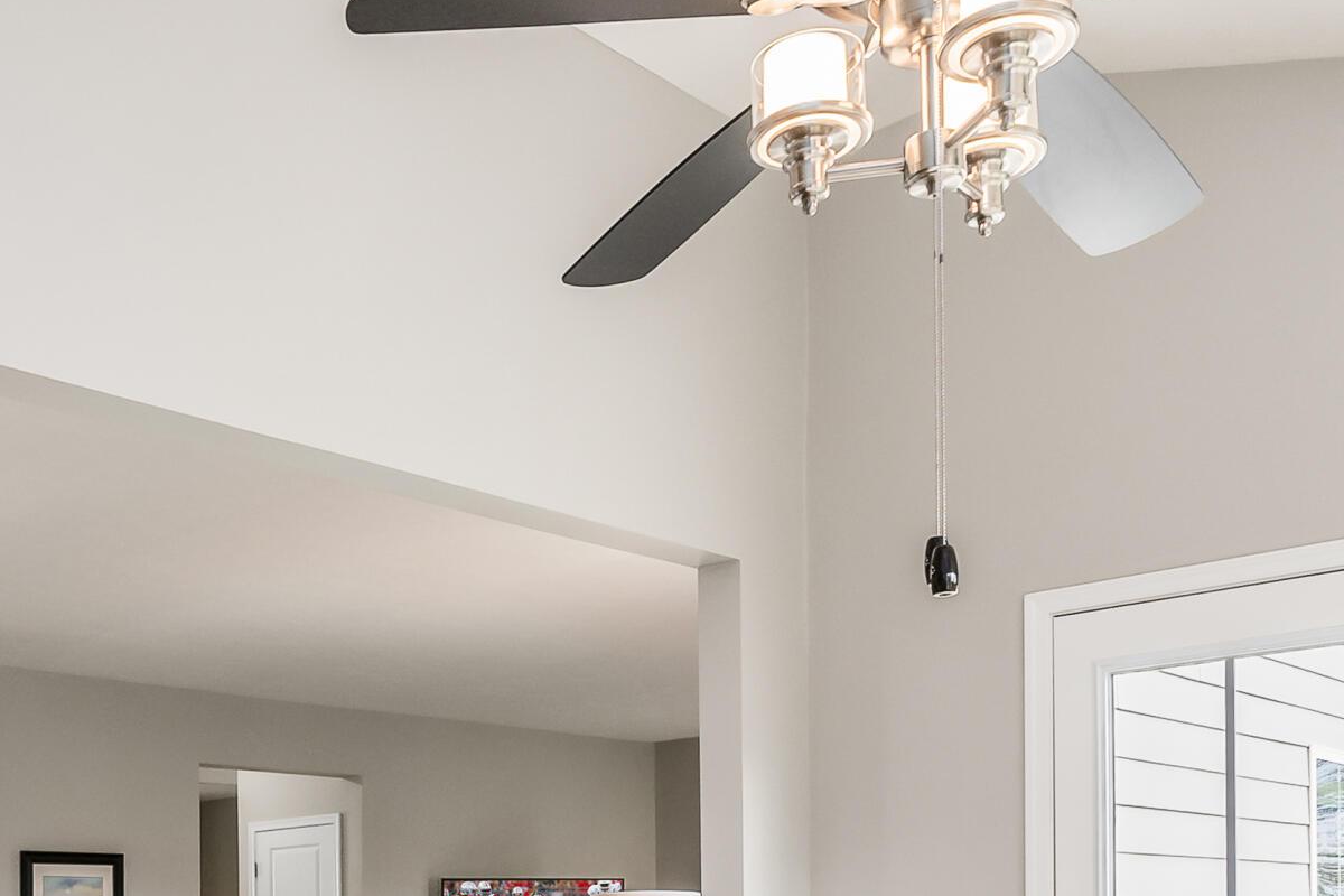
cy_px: 1024
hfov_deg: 45.2
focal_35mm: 40
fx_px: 1493
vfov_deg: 29.5
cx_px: 211
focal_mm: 16
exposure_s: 1/250
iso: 320
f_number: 8
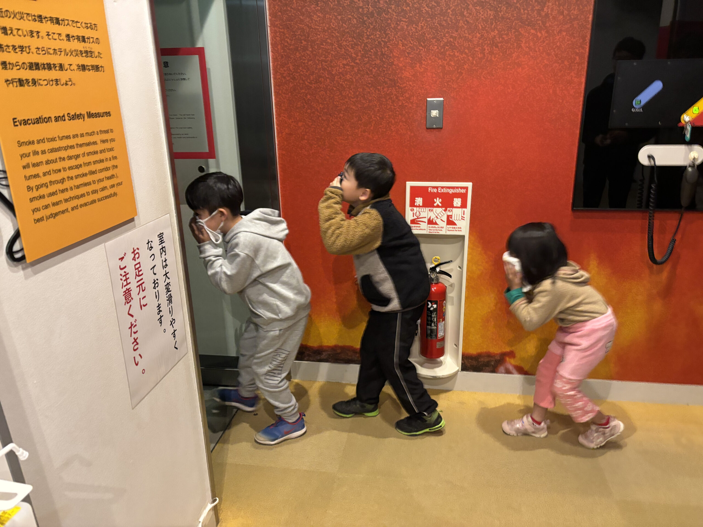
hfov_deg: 67.3
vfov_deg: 53.1
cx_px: 352
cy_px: 264
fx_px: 528
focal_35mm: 26
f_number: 1.6
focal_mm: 5.96
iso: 500
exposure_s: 1/33
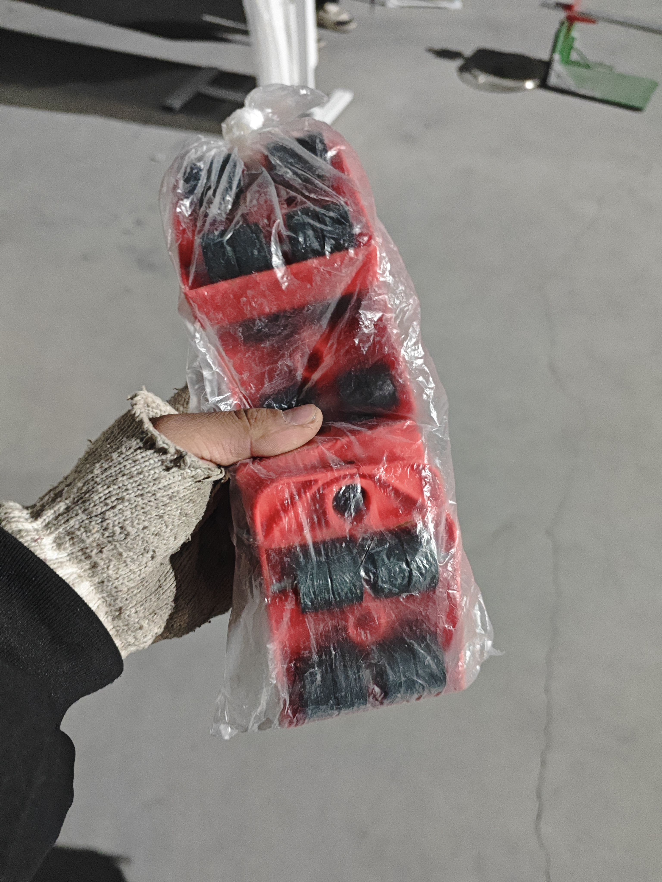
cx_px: 331
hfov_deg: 56.8
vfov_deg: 71.6
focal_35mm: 24
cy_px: 441
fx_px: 612
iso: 1000
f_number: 1.6
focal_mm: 5.84
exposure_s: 1/50
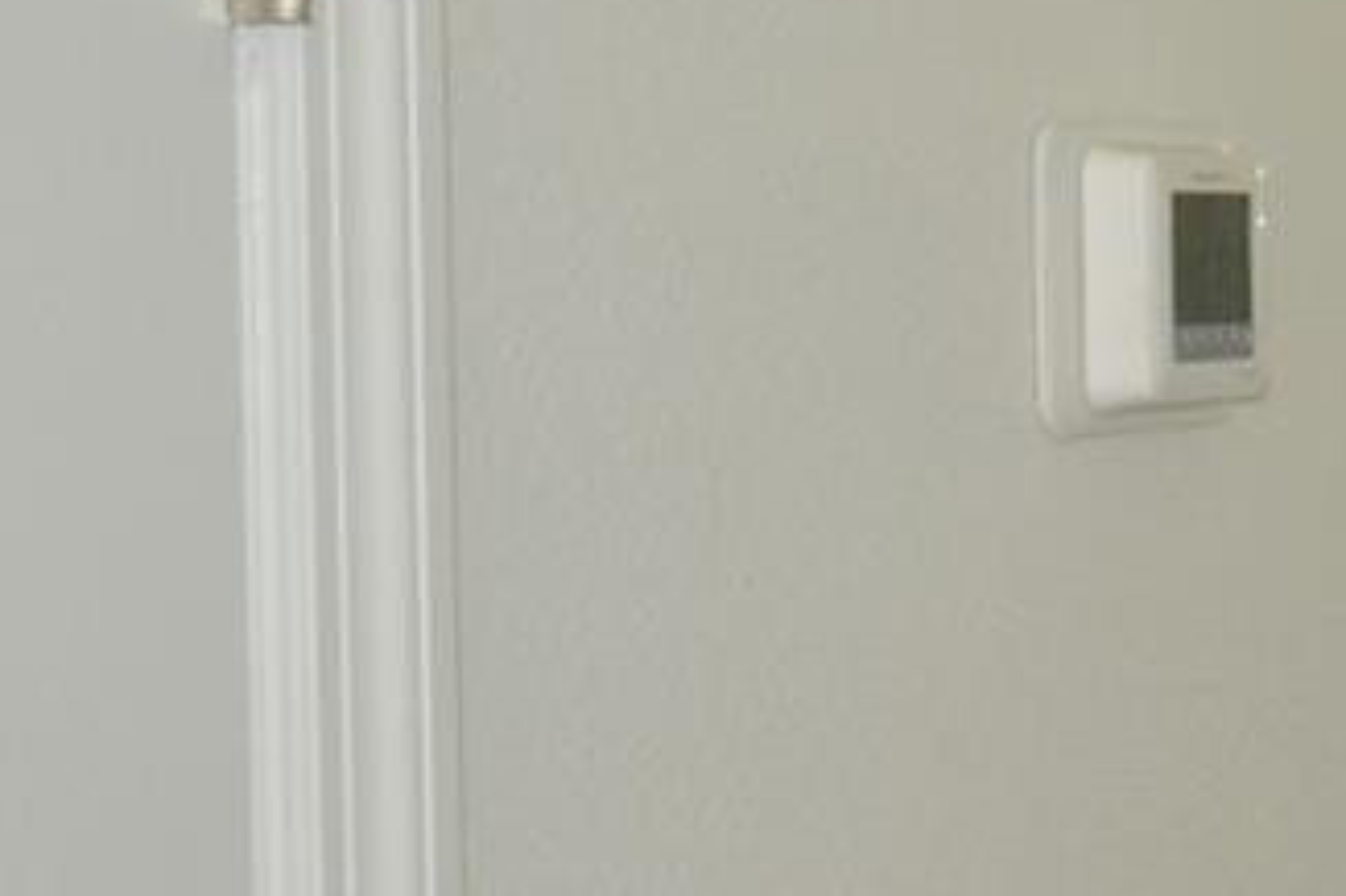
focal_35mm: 103
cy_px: 289
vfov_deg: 13.3
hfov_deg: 17.0
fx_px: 3849
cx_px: 2279
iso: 800
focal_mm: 14
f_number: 4
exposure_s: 1/60
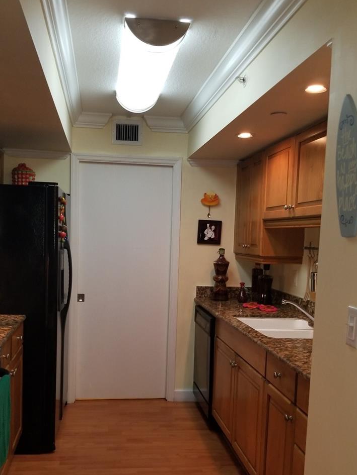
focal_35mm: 33
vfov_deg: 55.0
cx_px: 138
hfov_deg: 42.7
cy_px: 281
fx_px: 454
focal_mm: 4.25
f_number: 1.7
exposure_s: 1/40
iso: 100
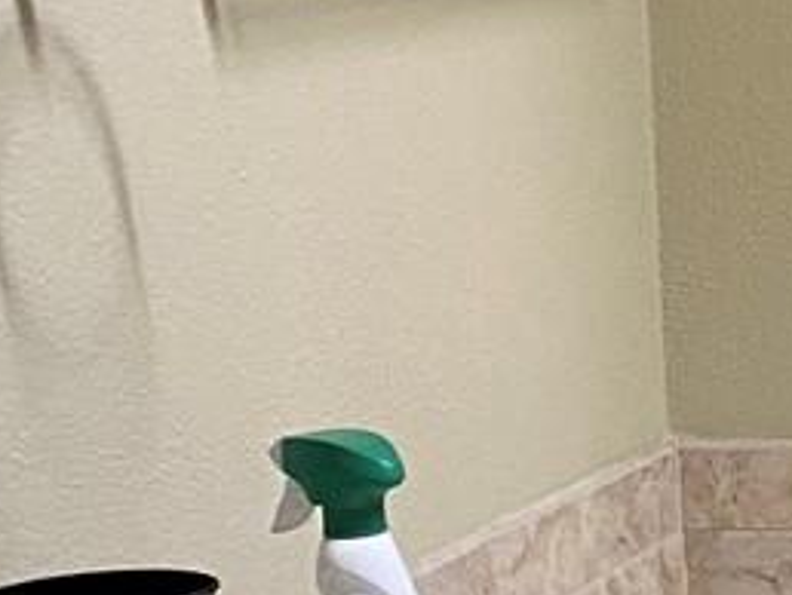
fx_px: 3687
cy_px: 436
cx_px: 2063
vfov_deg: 9.2
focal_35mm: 161
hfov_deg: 10.2
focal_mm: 4.25
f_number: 1.8
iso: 250
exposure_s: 1/60
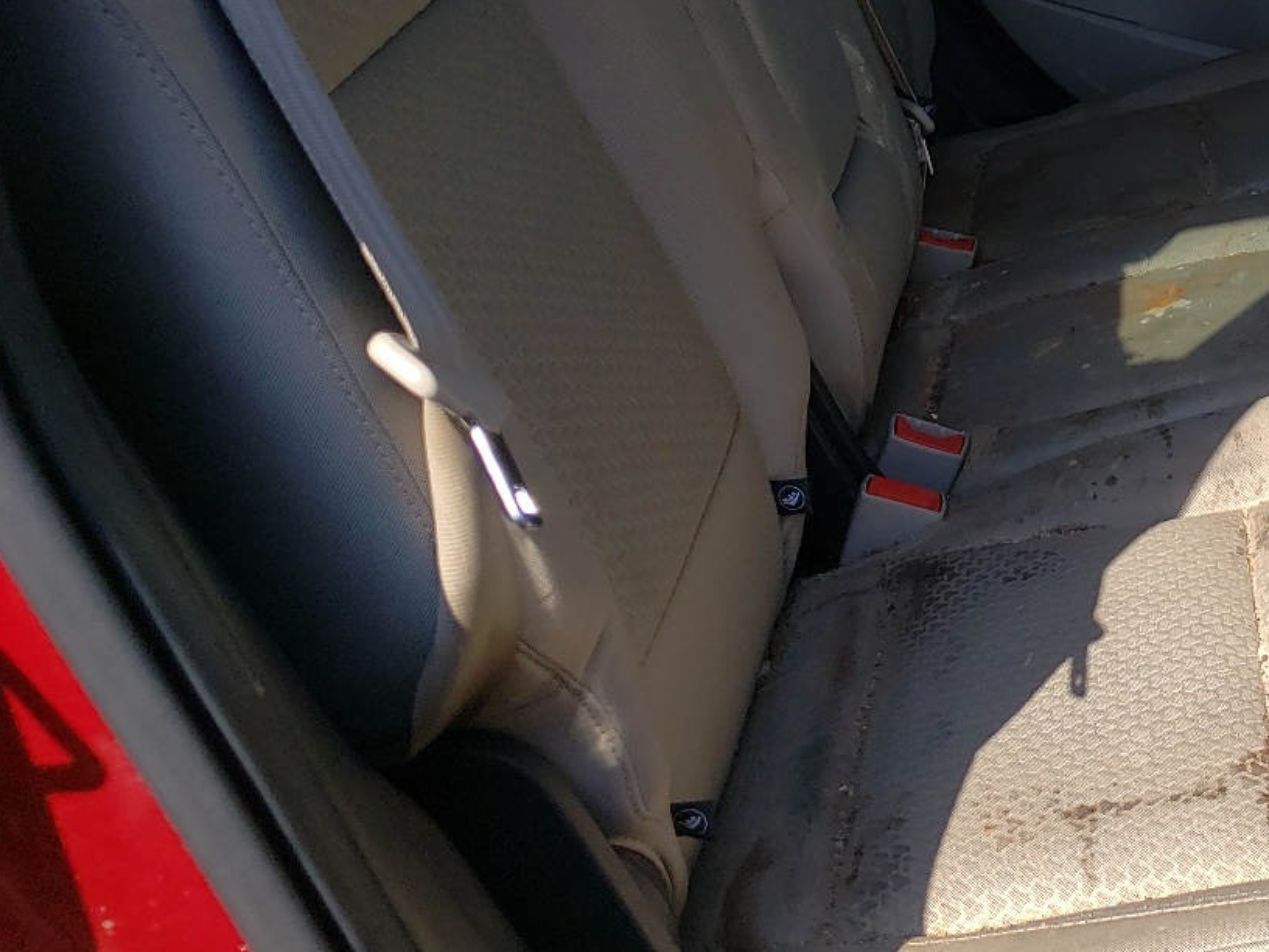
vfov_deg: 27.8
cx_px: 1187
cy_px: 157
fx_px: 1870
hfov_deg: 34.9
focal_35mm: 51
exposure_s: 1/1250
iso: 50
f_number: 1.5
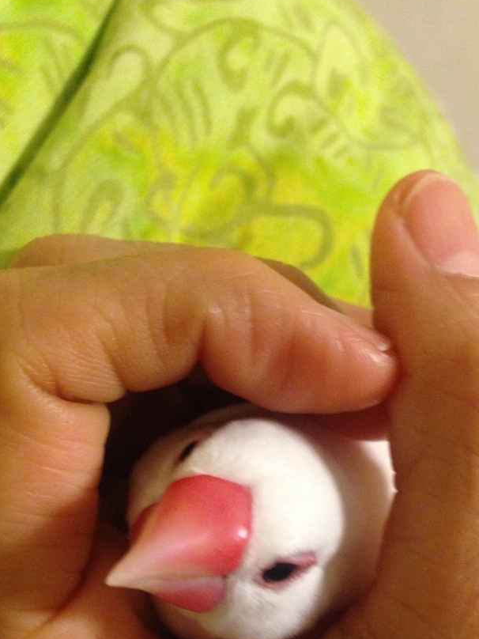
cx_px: 240
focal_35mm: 49
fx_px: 904
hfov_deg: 29.7
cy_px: 413
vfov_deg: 38.6
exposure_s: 1/20
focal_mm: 4.12
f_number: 2.4
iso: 320
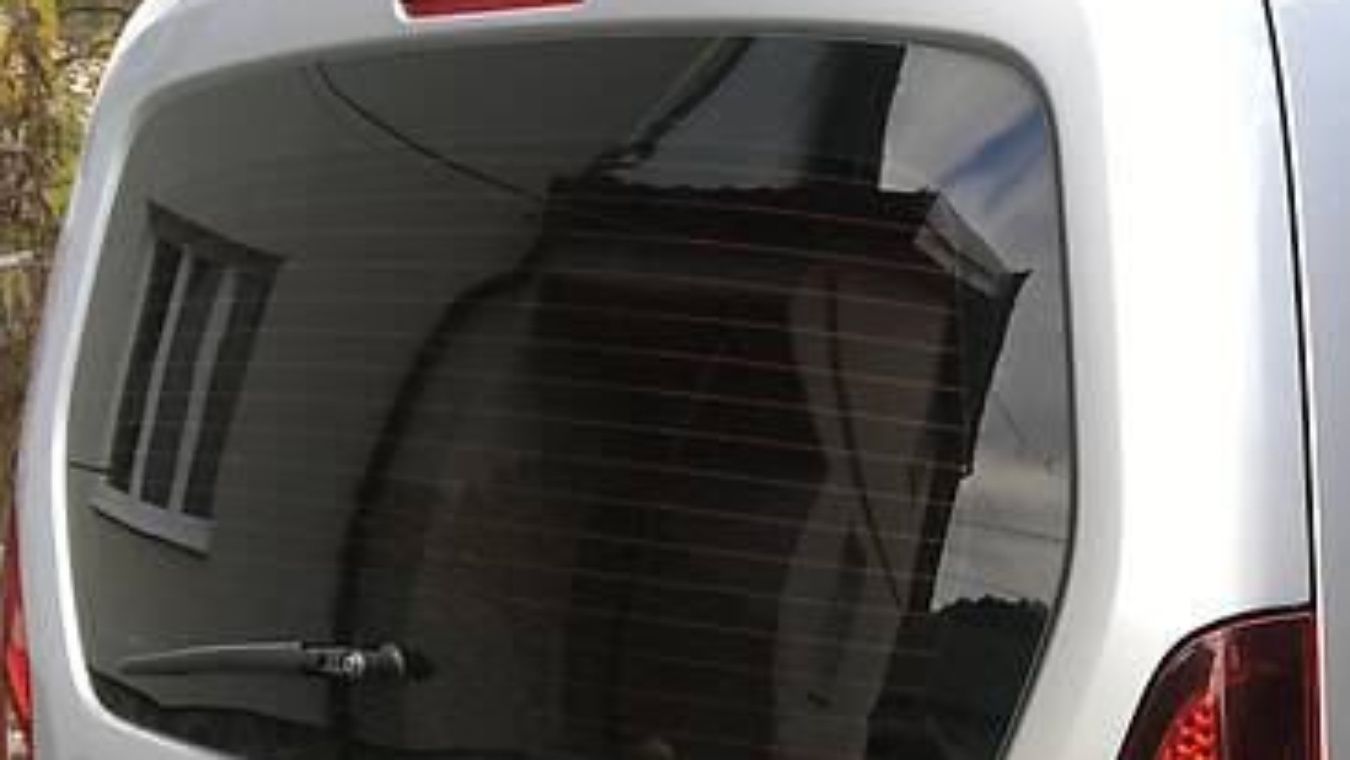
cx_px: 1221
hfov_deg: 29.3
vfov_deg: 16.4
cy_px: 1026
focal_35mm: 69
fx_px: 2470
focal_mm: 4.2
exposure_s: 1/181
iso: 25
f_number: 2.2
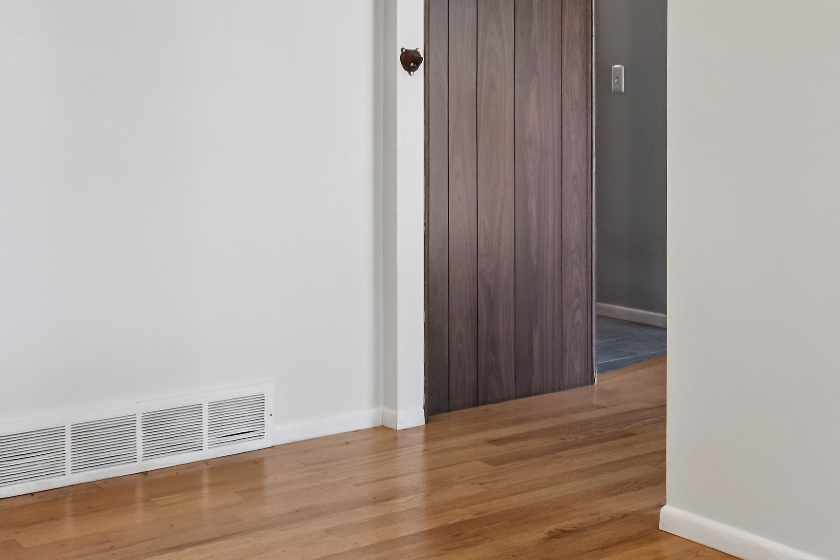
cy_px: 98
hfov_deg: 35.2
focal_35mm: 56
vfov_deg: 23.9
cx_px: 604
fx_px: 1299
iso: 400
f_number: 11
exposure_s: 1/8
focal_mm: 16.5
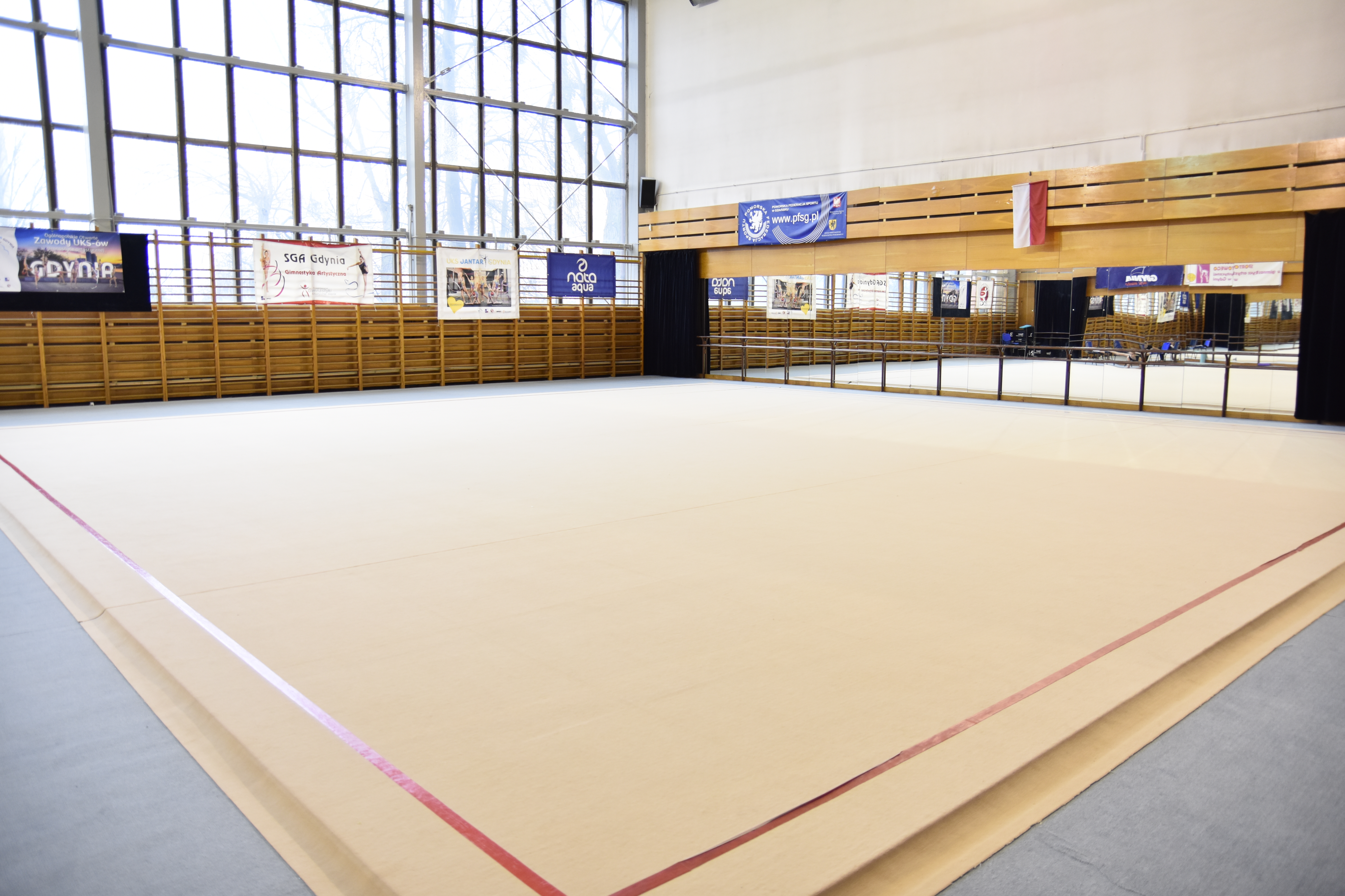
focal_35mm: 26
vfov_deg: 50.4
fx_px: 953
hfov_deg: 70.4
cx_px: 672
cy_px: 448
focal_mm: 17
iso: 640
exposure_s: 1/60
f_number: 2.8
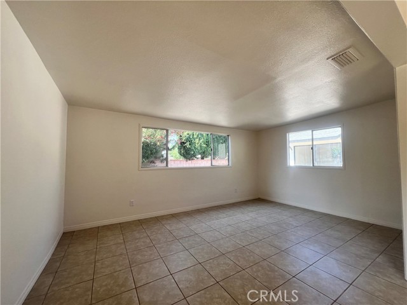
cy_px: 152
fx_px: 153
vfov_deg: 89.9
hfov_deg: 106.2
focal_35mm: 13
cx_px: 204
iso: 32
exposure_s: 1/139
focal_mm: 1.57
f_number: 1.8
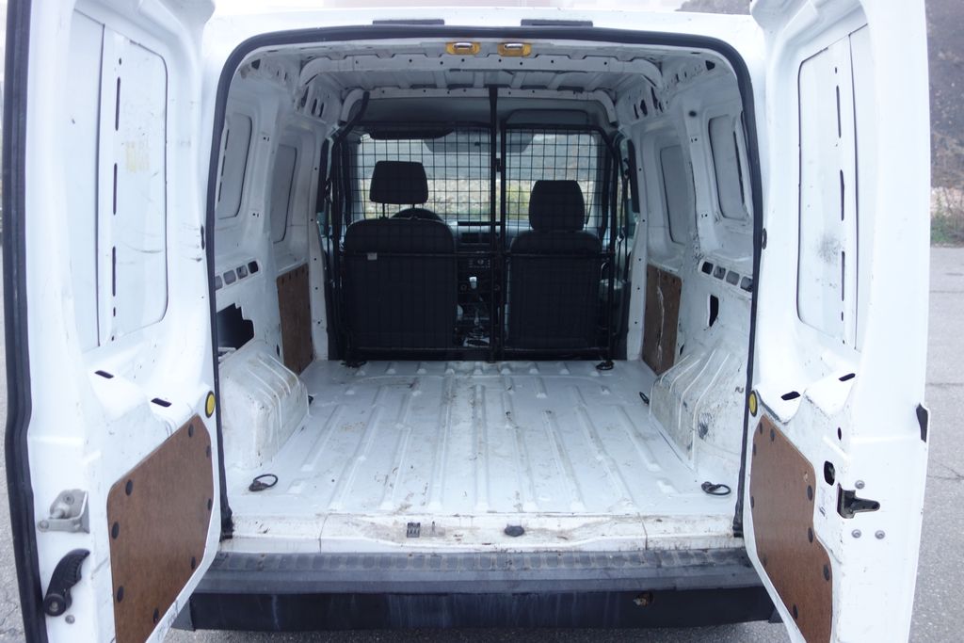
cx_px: 482
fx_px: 750
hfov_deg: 65.5
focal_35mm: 28
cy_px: 322
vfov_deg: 46.4
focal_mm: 10.4
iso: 125
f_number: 1.8
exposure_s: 1/50
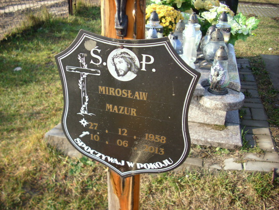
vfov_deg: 38.7
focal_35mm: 37
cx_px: 140
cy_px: 105
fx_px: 298
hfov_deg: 50.1
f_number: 2.8
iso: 50
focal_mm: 6.2
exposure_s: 1/250
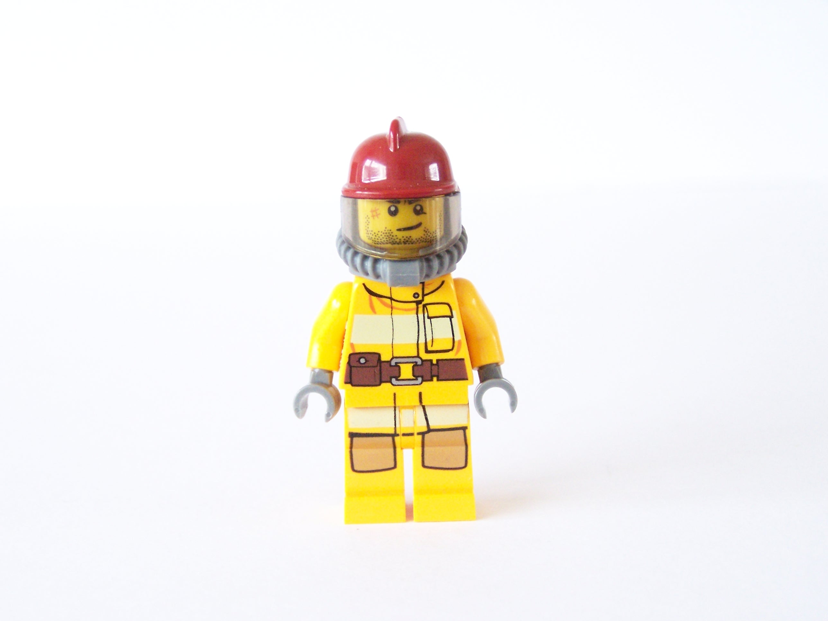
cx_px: 414
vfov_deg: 21.9
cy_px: 310
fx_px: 1603
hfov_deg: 29.0
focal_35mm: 67
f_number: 3.2
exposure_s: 1/15
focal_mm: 11.1
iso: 400
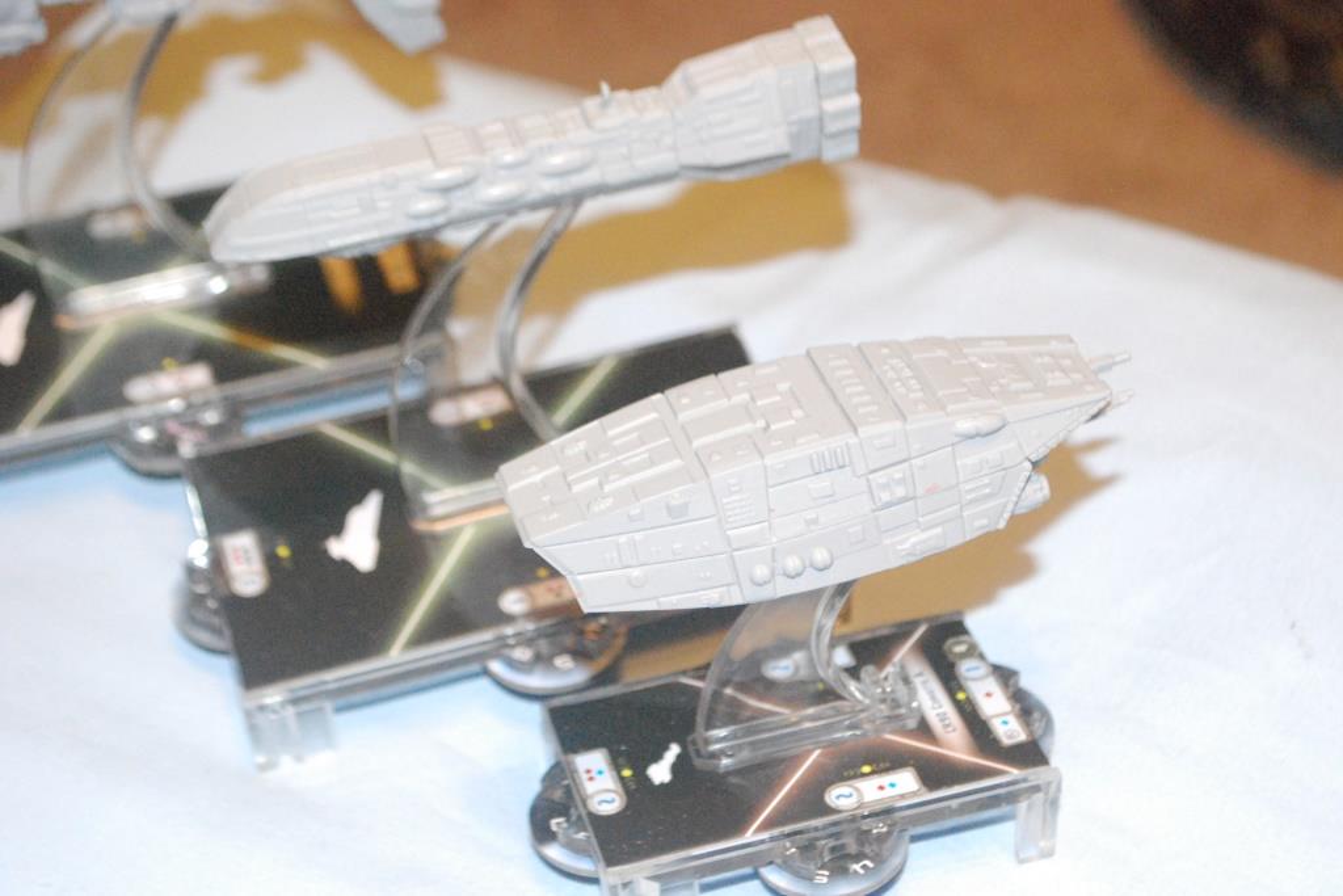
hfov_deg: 31.9
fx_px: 2350
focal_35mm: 63
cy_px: 448
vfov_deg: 21.6
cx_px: 672
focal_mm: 42
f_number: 7.1
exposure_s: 1/60
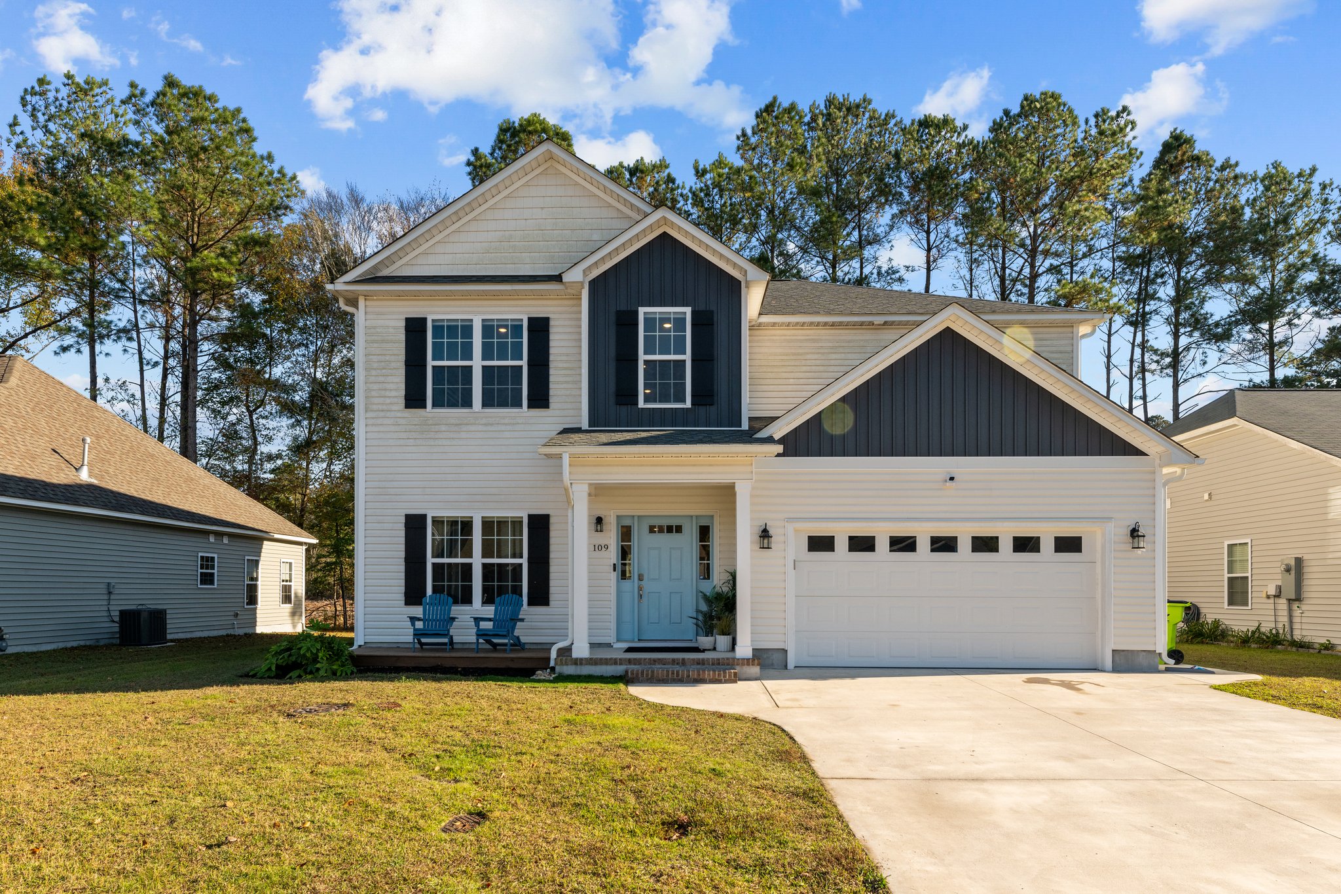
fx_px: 745
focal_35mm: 20
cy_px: 447
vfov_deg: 61.9
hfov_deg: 84.0
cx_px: 670
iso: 400
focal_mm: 20
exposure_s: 1/400
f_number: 9
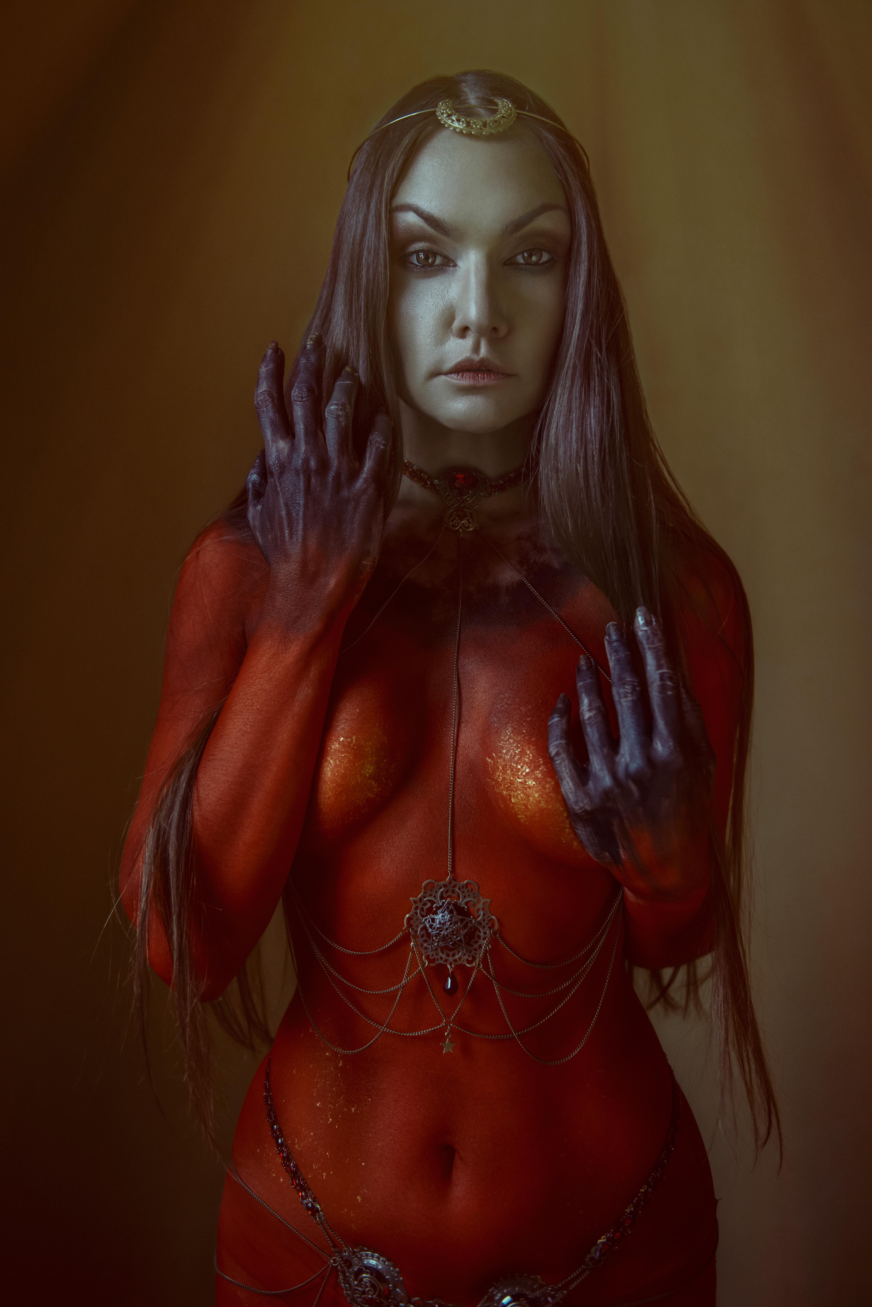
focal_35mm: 36
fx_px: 1307
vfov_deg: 53.1
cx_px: 437
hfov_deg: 36.9
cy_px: 641
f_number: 2.8
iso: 800
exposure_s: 1/125
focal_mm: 35
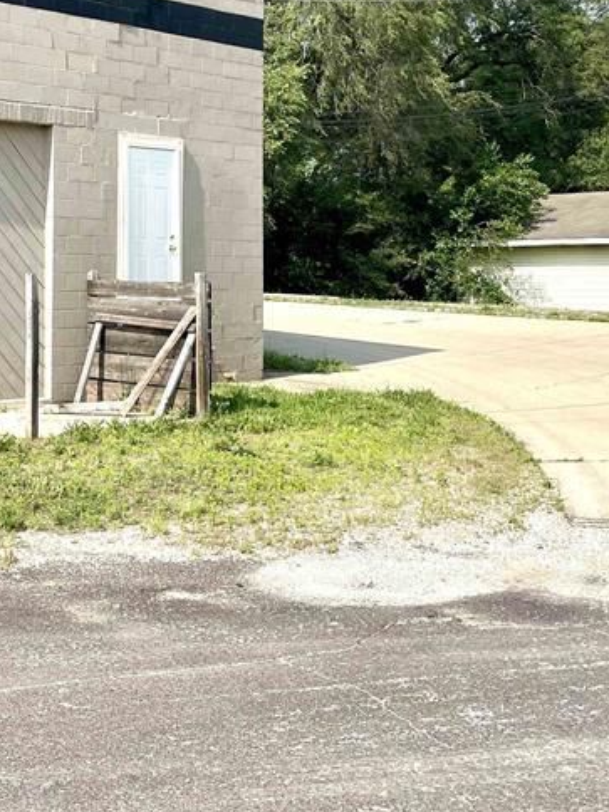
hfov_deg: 25.6
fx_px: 1290
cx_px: 47
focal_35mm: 55
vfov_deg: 34.5
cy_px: 248
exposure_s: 1/3205
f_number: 1.6
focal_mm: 4.2
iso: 32
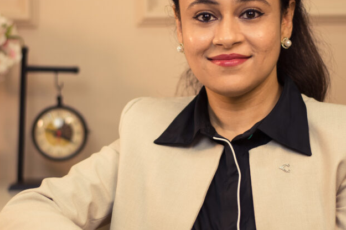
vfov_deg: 11.1
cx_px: 156
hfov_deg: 16.7
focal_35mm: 123
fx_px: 1181
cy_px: 129
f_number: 1.8
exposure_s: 1/800
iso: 320
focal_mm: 50
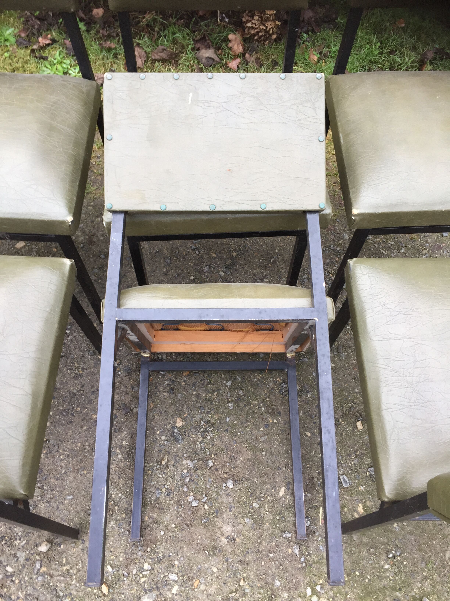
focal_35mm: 29
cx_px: 225
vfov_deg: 61.7
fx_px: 503
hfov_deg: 48.2
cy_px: 300
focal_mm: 4.15
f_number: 2.2
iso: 50
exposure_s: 1/100
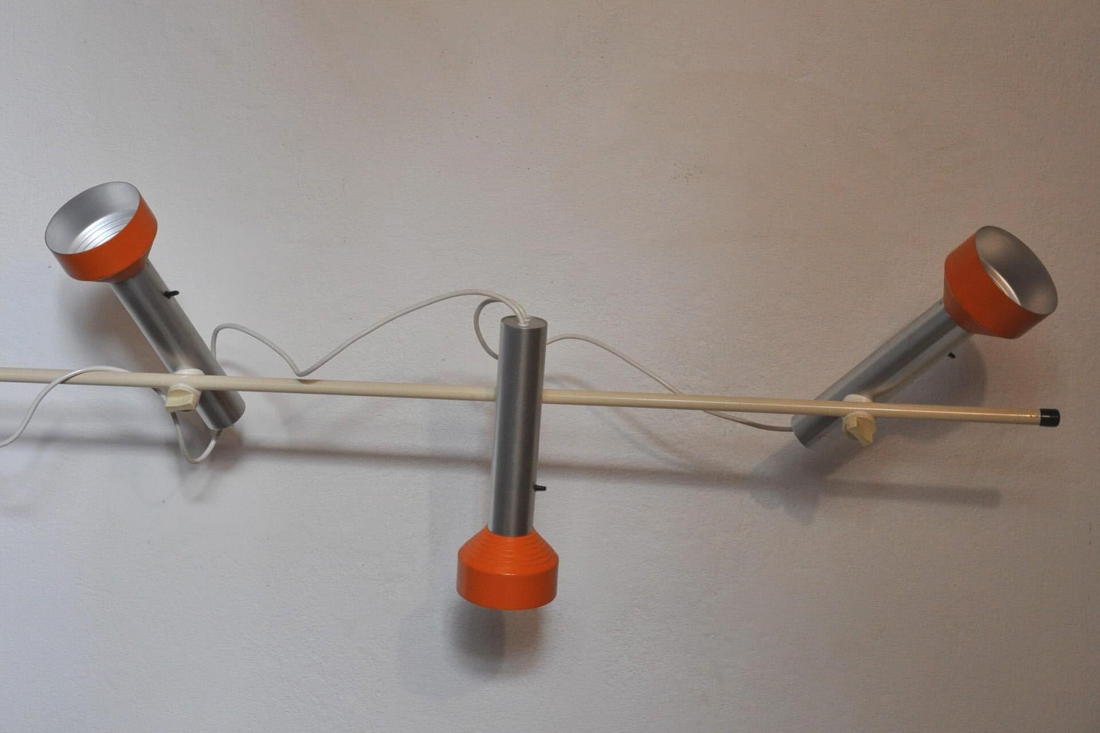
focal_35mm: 68
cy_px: 366
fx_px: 2062
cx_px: 550
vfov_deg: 20.2
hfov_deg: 29.9
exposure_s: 1/30
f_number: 4.8
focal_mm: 45
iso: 900
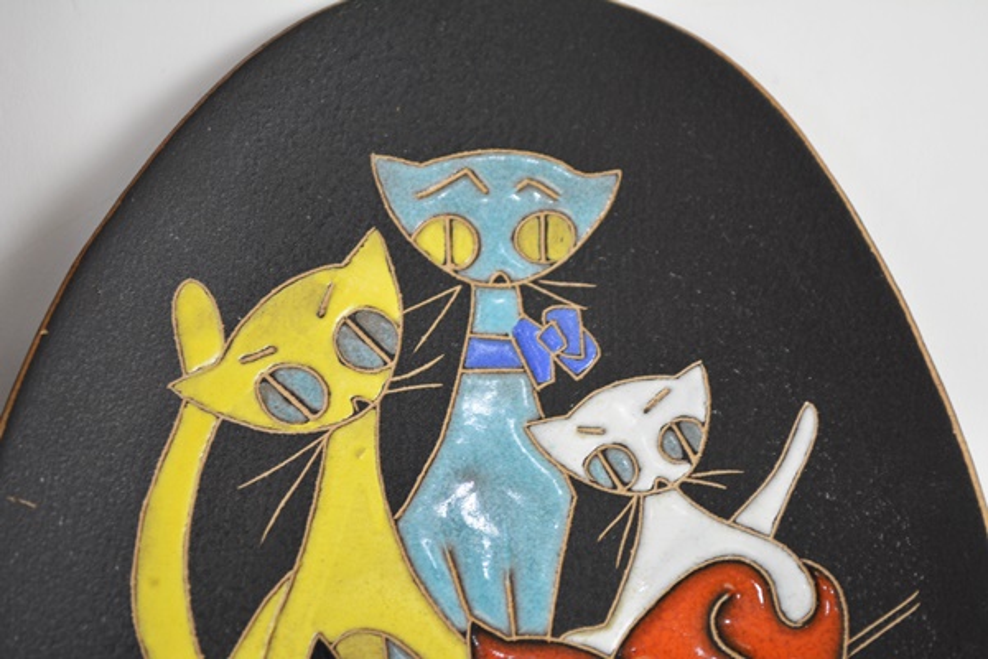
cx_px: 494
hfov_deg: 24.6
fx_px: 2264
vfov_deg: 16.6
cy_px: 330
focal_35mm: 82
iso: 500
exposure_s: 1/60
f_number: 5.6
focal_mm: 55
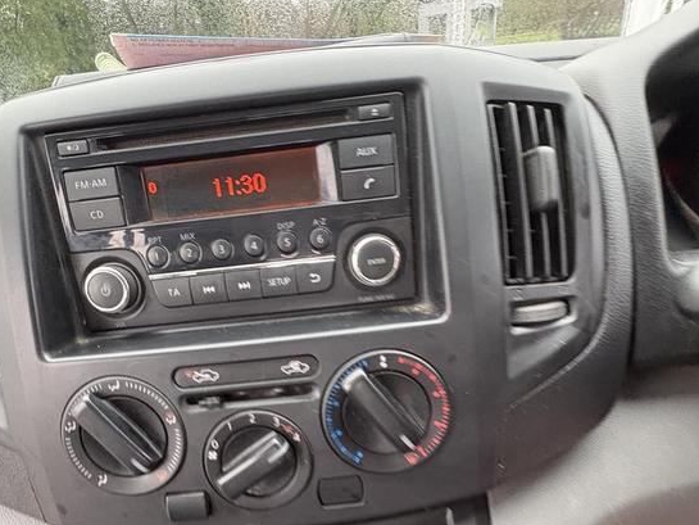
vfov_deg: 57.8
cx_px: 332
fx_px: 465
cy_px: 343
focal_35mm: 23
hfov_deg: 73.9
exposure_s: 1/60
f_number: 2.2
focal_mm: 2.22
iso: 500
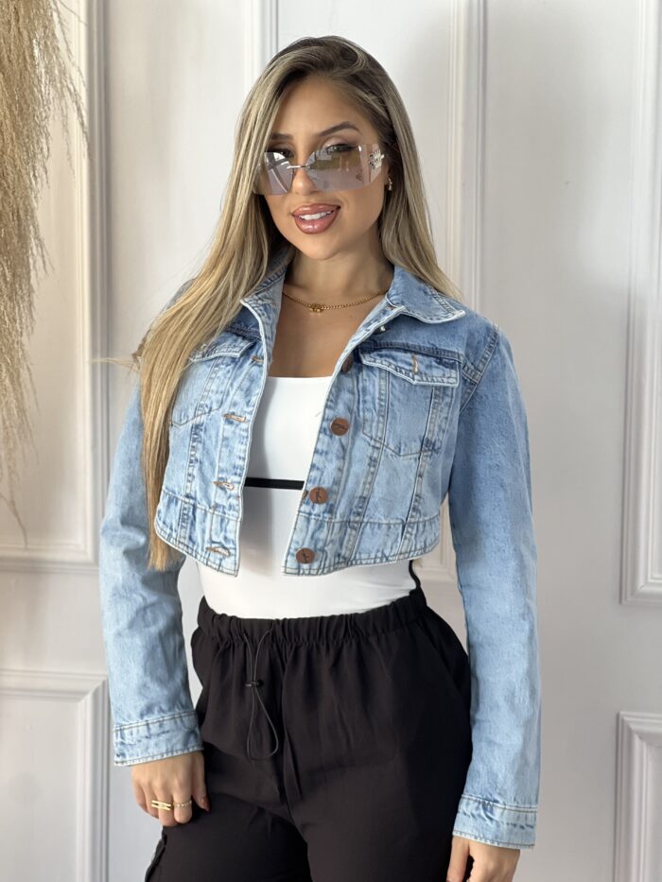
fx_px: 1963
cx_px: 331
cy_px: 441
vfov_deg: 25.3
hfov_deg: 19.1
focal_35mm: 77
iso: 80
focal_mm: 9
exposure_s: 1/120
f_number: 2.8
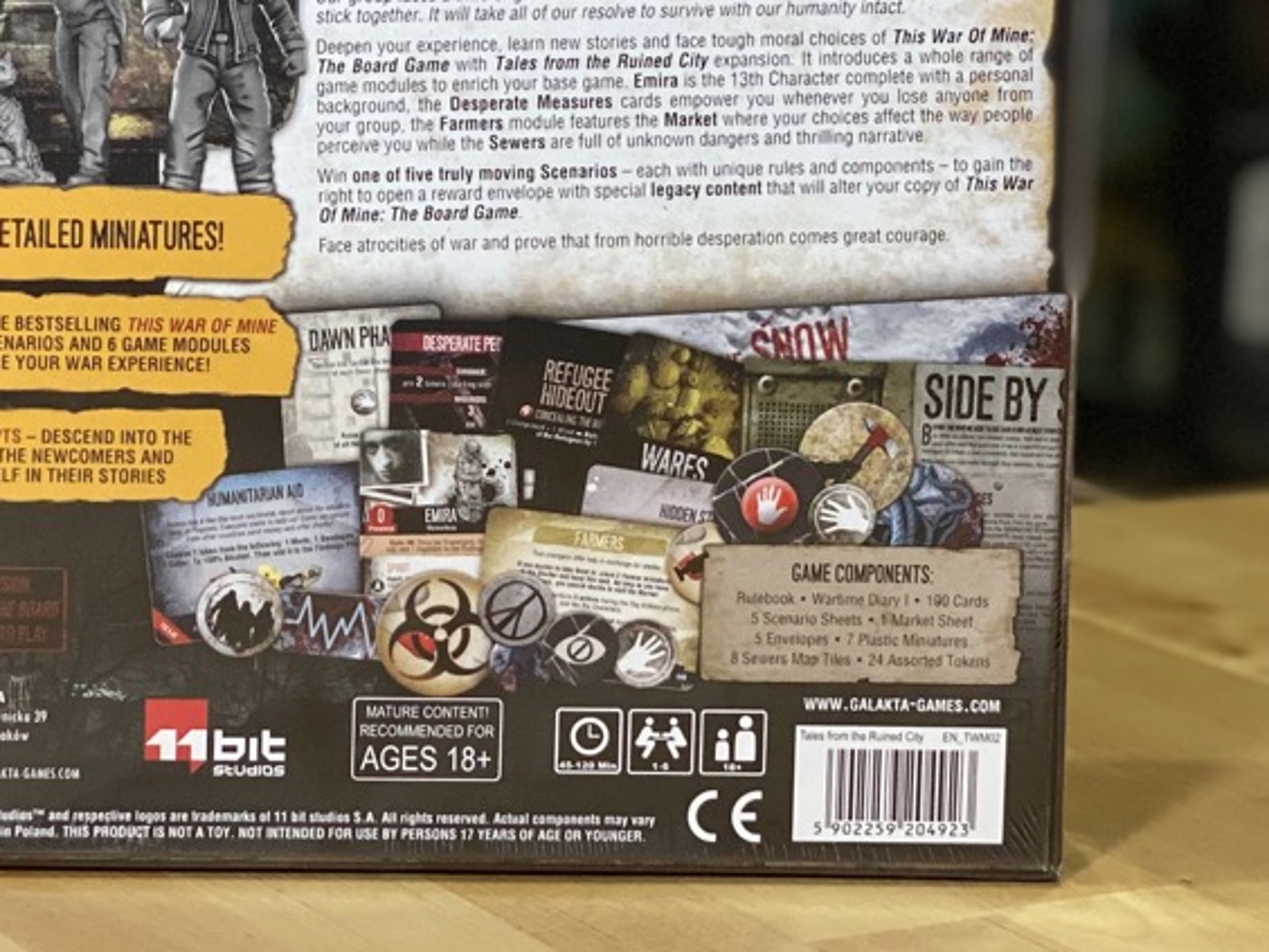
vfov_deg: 12.5
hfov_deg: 16.6
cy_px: 239
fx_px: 4326
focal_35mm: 118
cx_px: 351
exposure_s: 1/33
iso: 160
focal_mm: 6
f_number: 2
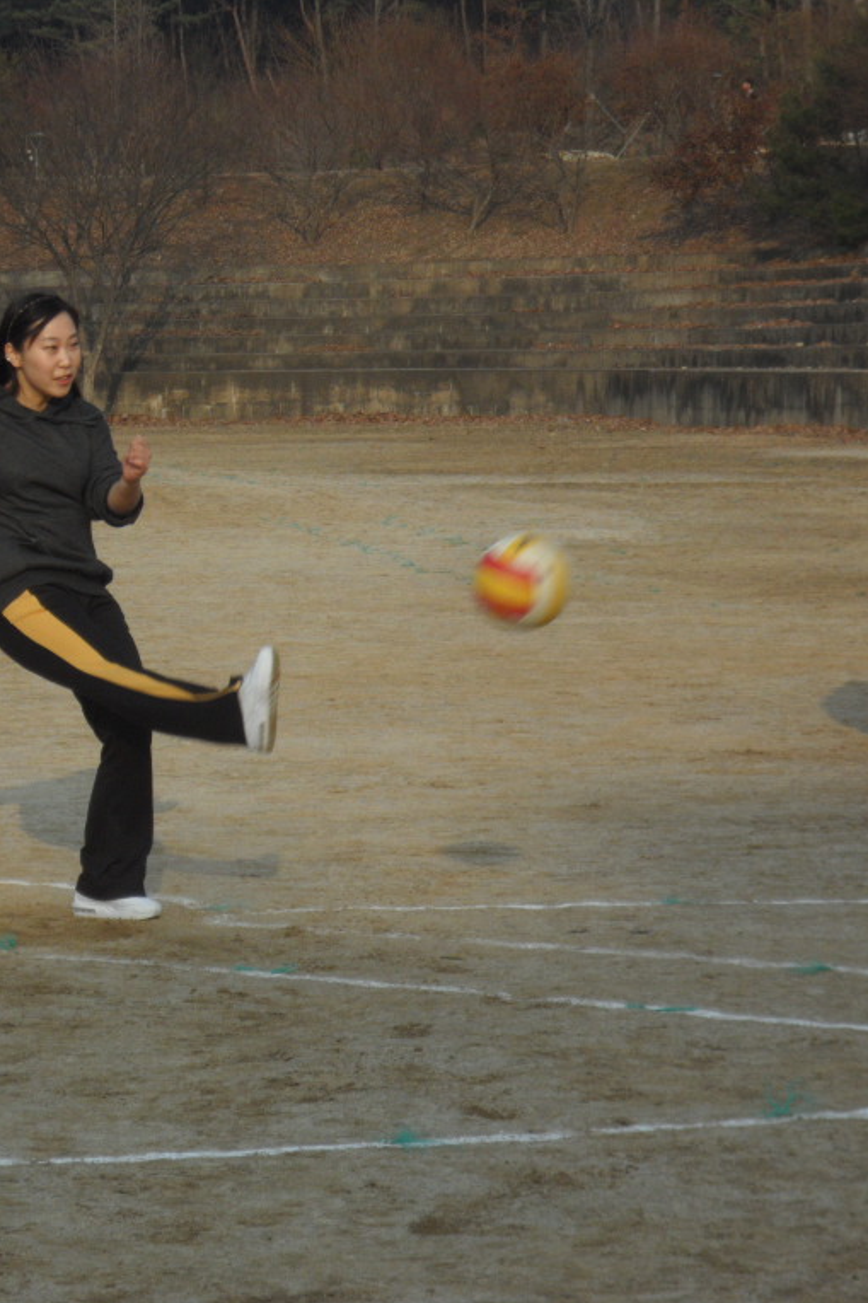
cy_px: 653
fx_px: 5246
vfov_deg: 14.2
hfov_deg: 9.4
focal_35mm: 145
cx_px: 135
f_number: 5.1
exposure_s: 1/350
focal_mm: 19.6
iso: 80
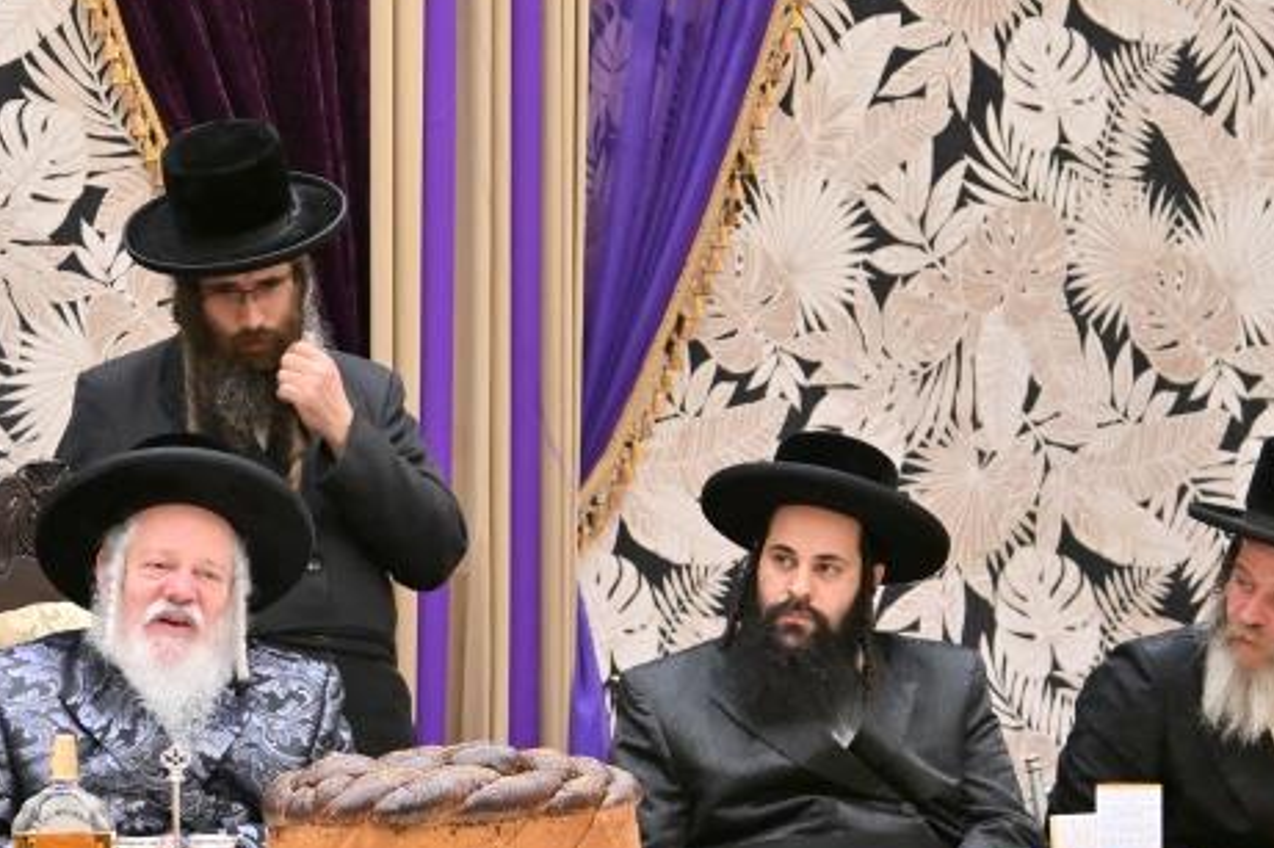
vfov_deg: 5.9
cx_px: 235
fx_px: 8242
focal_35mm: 233
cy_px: 594
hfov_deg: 8.8
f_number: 2.8
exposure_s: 1/200
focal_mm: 70
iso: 400
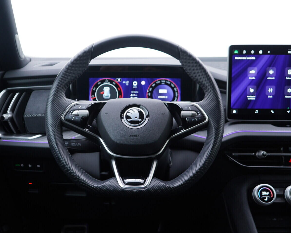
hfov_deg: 44.7
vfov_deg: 36.5
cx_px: 132
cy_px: 117
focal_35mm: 41
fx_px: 353
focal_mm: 24
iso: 160
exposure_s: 1/40
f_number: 2.8
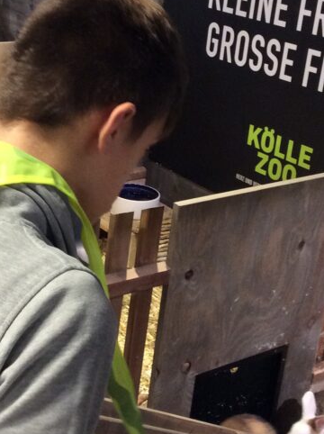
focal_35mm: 68
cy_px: 212
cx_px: 110
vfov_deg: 28.6
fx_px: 851
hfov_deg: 21.5
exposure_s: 1/25
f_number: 2.4
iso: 160
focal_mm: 3.3
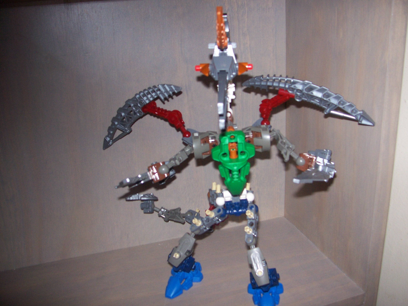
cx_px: 204
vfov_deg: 41.8
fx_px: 401
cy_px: 153
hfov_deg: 54.0
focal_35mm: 34
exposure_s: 1/60
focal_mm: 5.6
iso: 125
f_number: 2.7
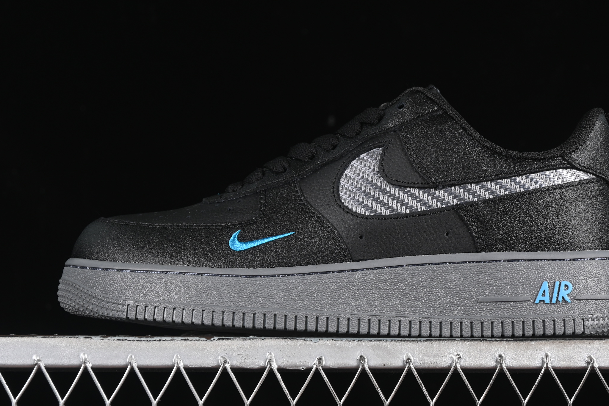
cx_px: 354
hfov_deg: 20.0
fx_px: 1725
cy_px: 166
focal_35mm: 102
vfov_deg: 13.4
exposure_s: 1/50
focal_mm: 50
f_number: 6.3
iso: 160
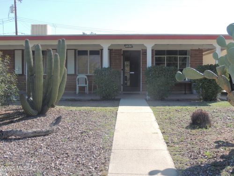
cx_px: 117
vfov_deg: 30.9
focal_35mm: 47
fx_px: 318
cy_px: 88
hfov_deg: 40.4
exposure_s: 1/400
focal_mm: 8.3
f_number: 3.5
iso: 100
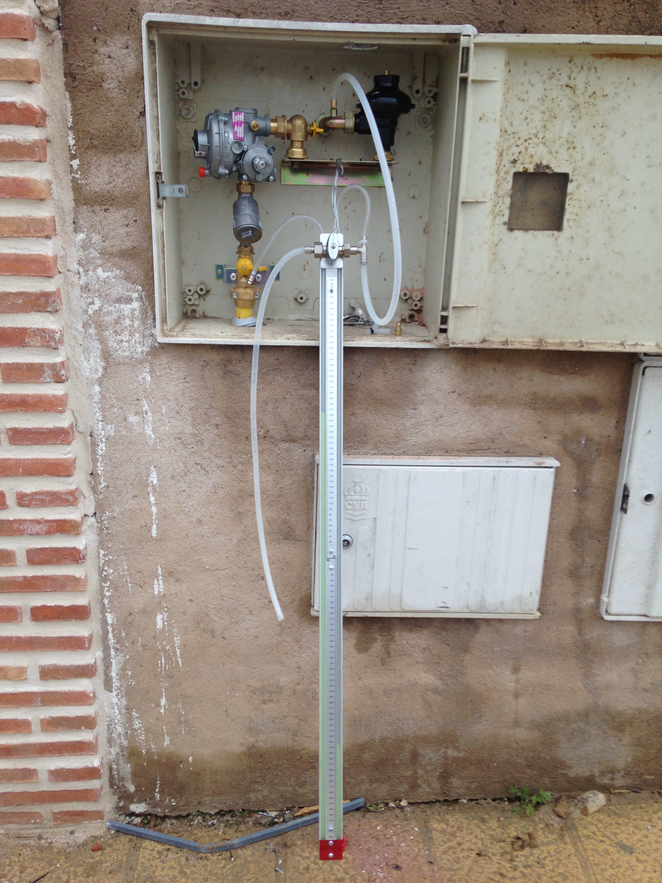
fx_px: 841
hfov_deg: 42.9
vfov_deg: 55.4
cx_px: 331
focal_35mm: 33
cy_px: 442
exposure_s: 1/60
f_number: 2.4
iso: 50
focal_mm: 4.12
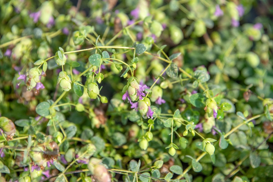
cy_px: 91
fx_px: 2276
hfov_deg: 6.9
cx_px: 136
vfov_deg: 4.6
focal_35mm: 300
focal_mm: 300
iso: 640
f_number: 8
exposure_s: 1/640
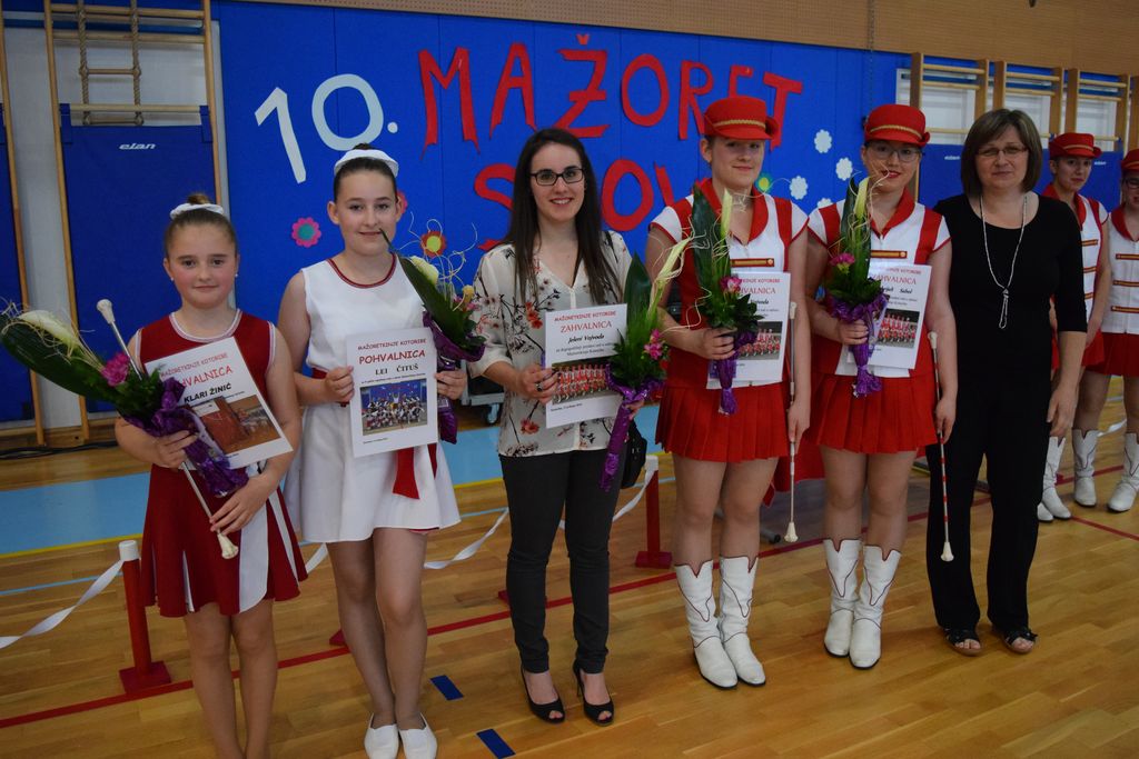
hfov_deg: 59.5
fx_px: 997
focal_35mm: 32
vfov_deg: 41.7
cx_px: 570
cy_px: 380
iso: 3200
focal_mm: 21
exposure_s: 1/320
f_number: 3.8
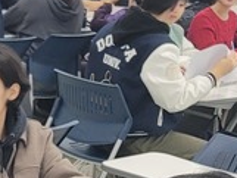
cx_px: -300
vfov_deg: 9.8
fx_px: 1000
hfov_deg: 11.5
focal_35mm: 146
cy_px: 291
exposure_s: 1/120
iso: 250
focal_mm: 7
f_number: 1.8
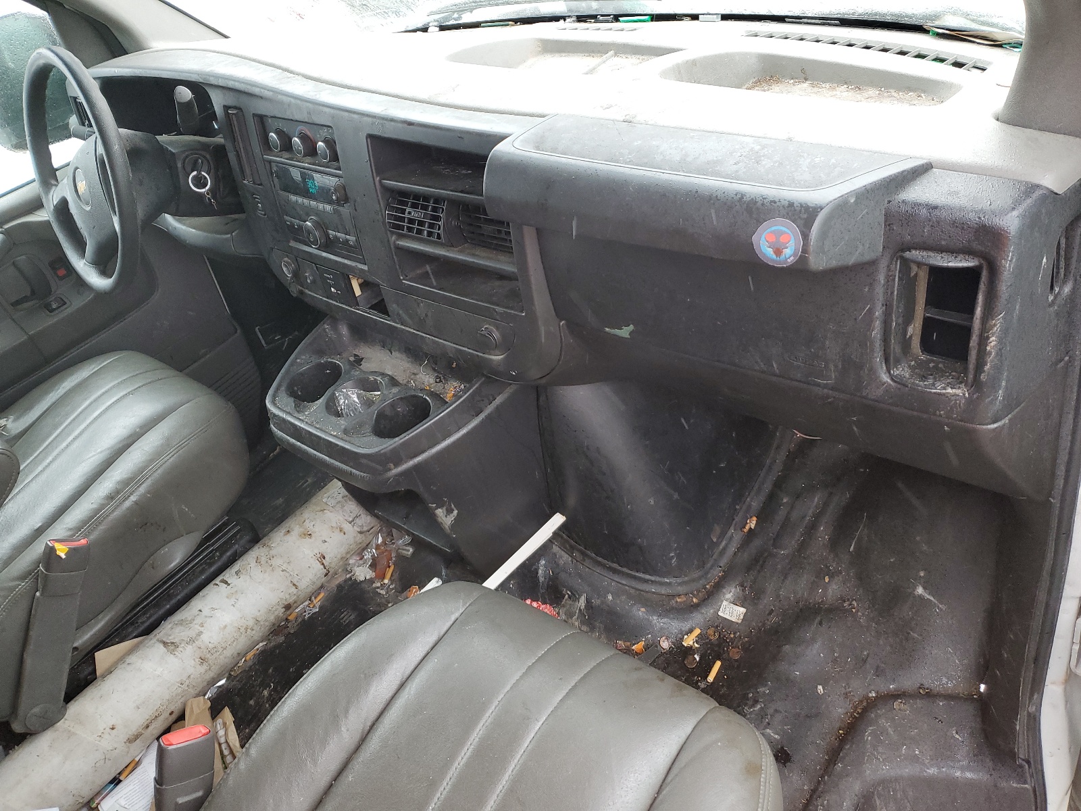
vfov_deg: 53.1
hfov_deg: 67.3
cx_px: 540
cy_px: 406
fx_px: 812
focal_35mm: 26
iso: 98
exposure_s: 1/120
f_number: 1.5
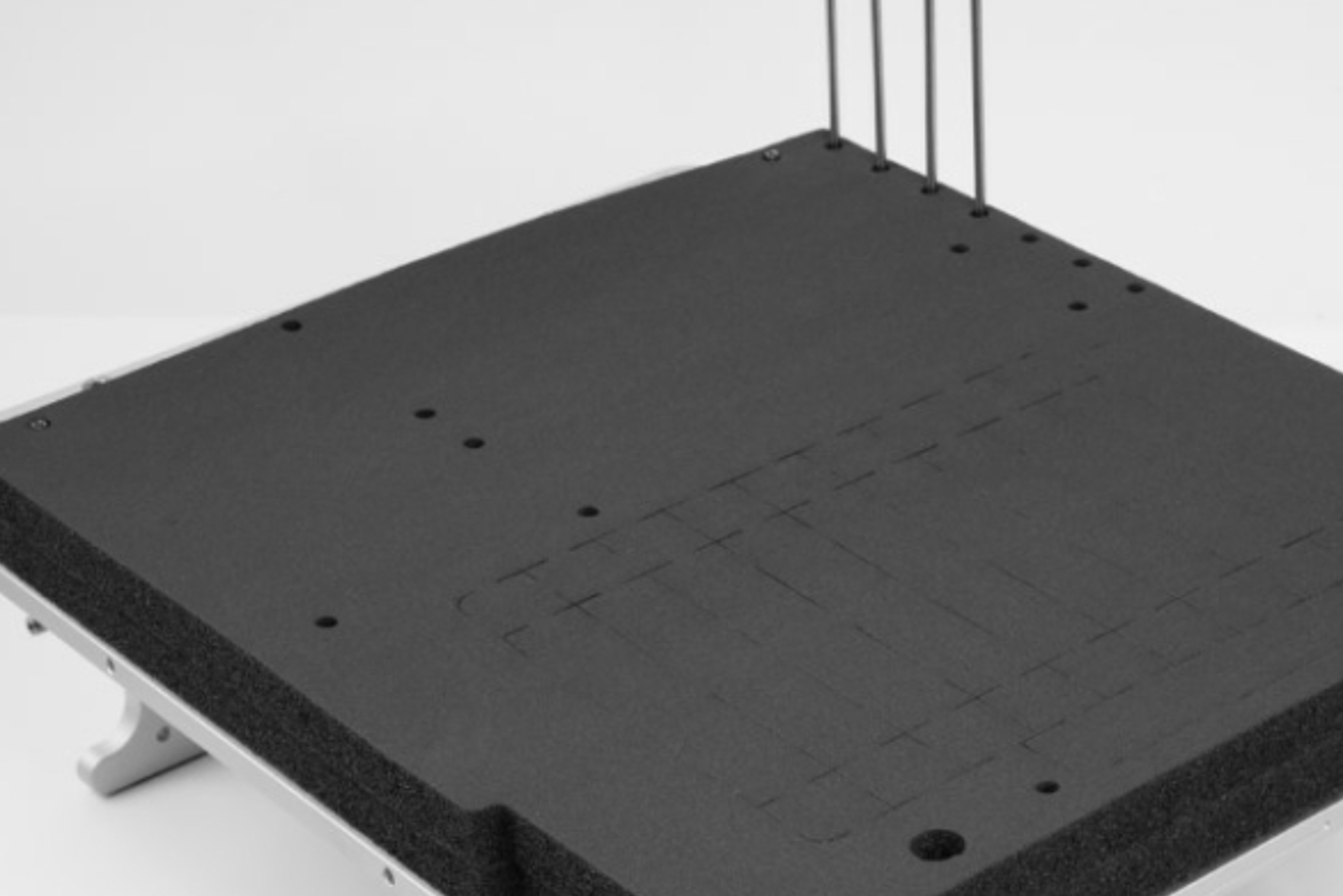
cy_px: 764
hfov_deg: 22.9
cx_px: 999
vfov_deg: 15.4
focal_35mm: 88
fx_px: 3283
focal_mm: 50
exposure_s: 1/1.25
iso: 50
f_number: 16
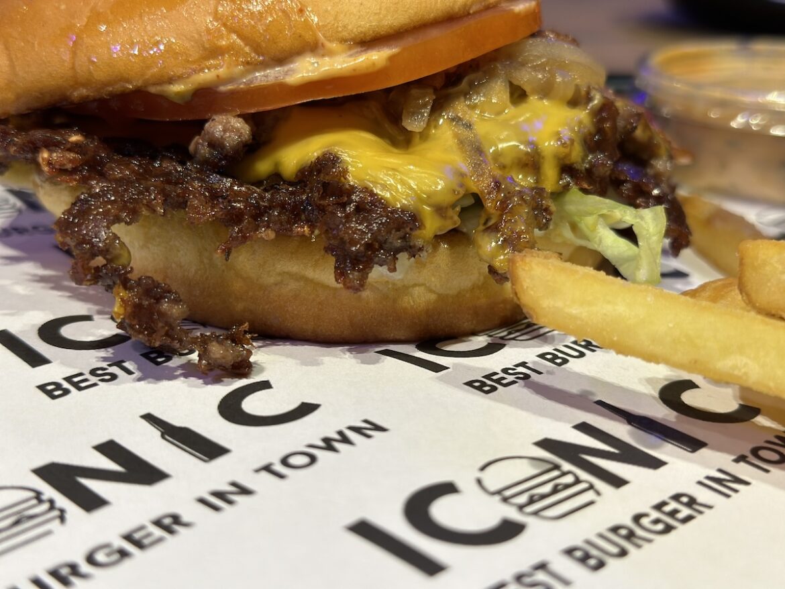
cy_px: 294
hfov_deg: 39.6
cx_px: 392
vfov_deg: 30.3
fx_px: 1089
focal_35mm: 48
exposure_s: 1/50
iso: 125
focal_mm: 6.86
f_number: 1.78
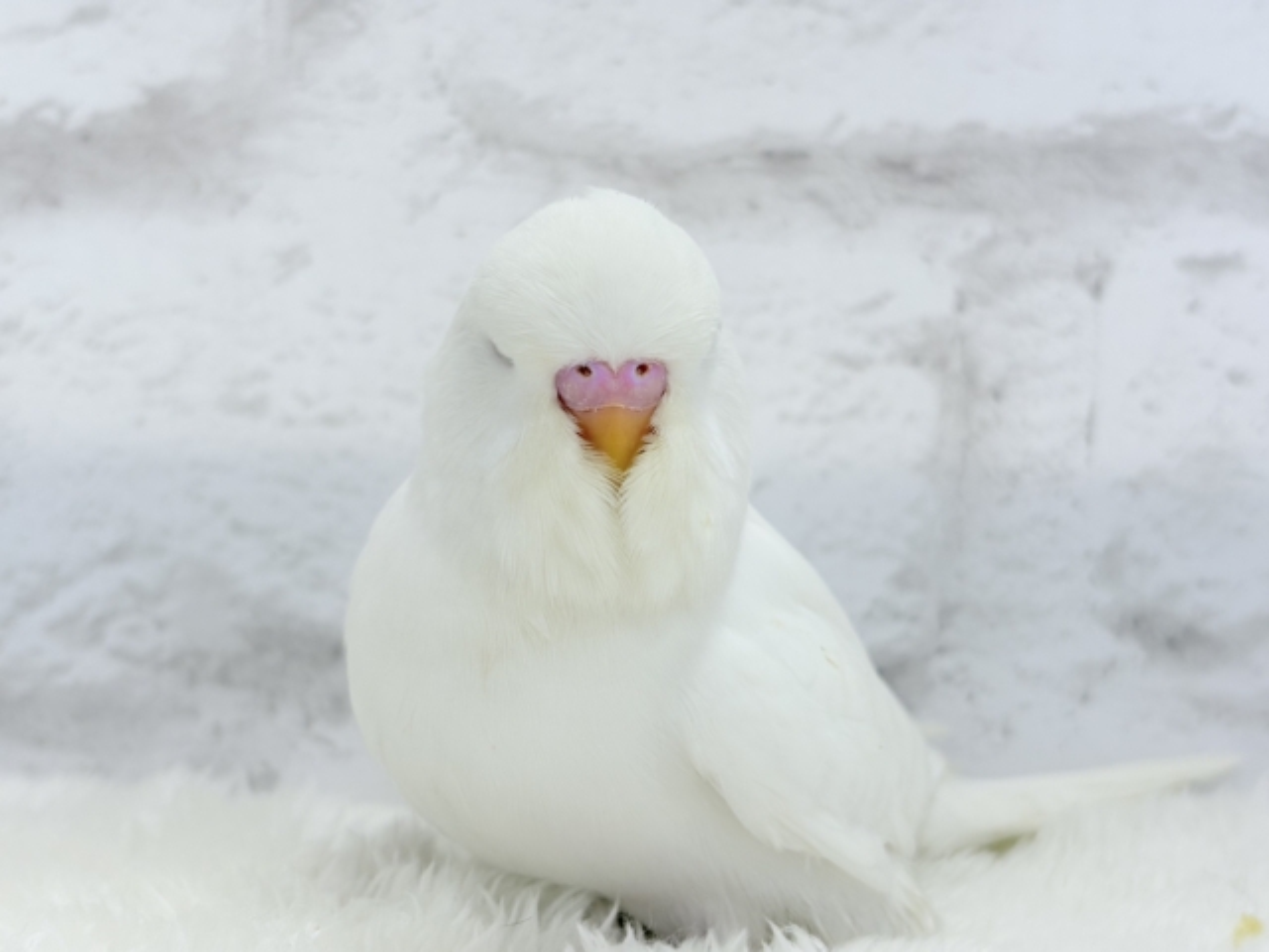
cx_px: 634
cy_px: 476
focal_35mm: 52
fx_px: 1906
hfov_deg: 36.8
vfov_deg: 28.0
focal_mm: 5.96
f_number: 1.6
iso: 25
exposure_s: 1/50
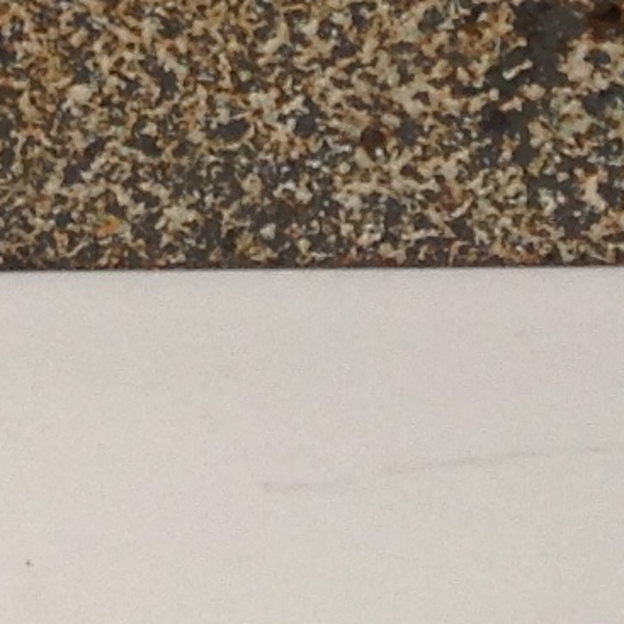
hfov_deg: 7.8
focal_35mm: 218
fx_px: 4446
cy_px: -916
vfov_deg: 7.5
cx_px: -420
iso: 50
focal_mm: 4.28
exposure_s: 1/30
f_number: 2.4
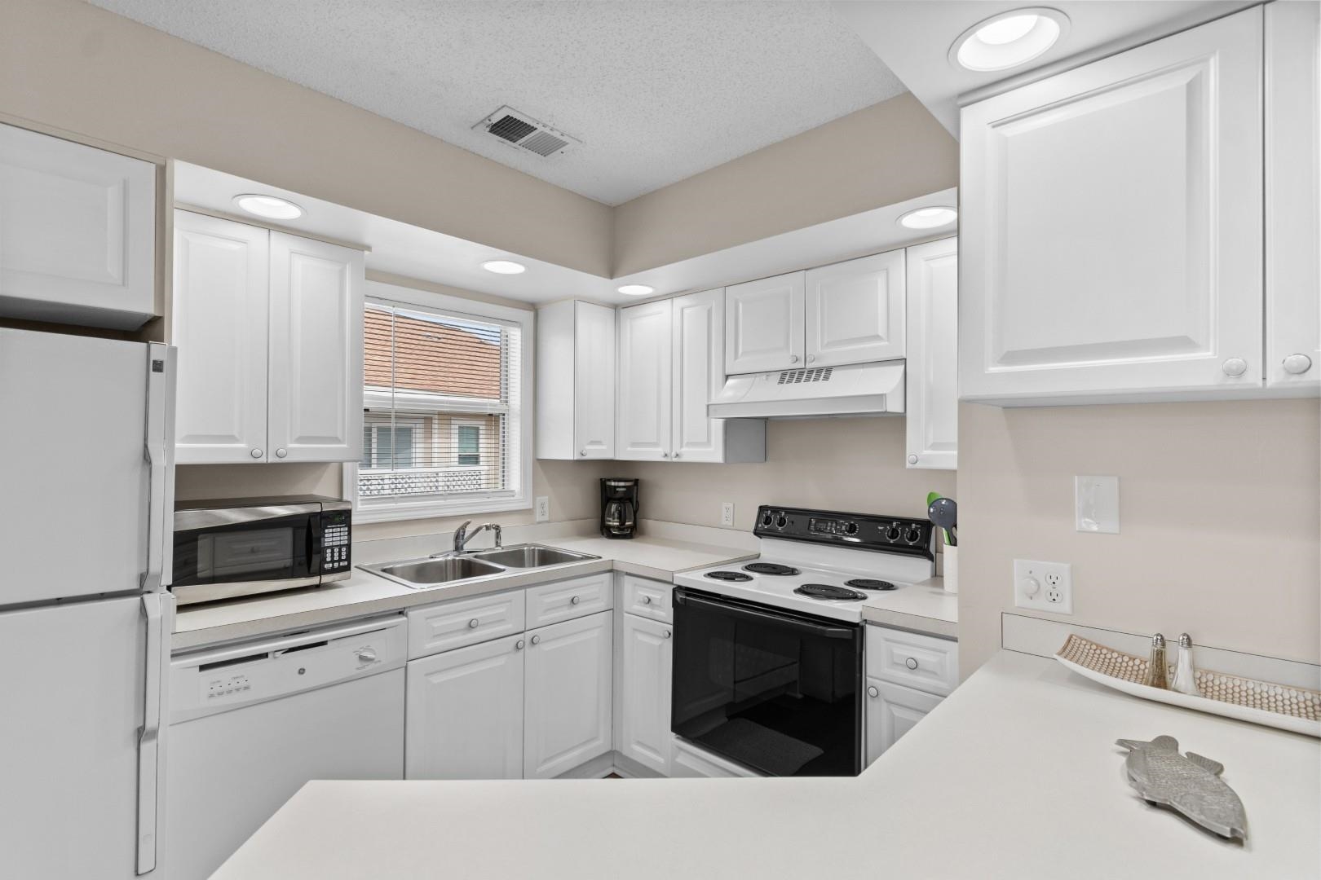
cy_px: 440
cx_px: 660
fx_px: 587
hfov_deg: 96.7
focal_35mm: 16
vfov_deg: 73.7
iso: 100
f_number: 4.8
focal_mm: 11
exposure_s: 1/20
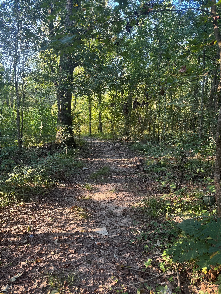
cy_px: 147
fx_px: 204
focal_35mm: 24
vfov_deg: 71.6
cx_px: 110
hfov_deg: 56.8
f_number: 1.78
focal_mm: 6.76
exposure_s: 1/121
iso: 80
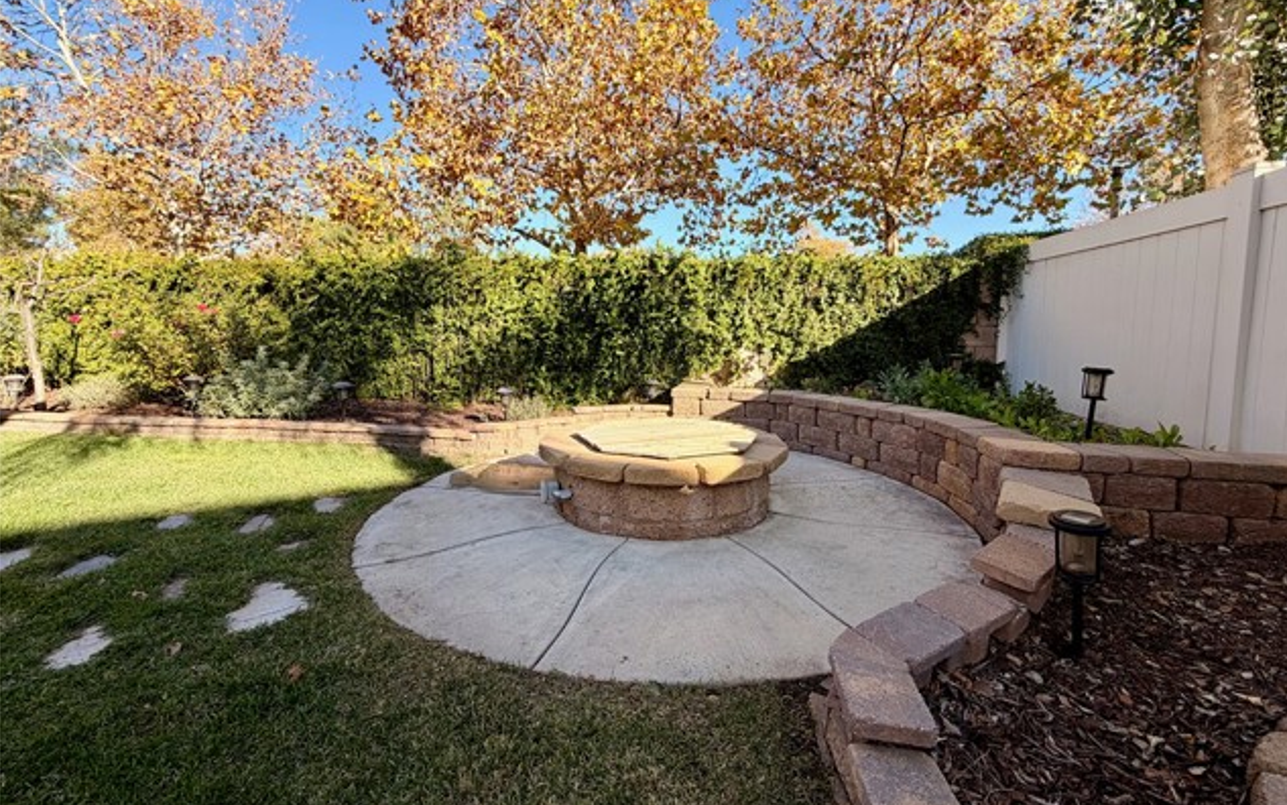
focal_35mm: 15
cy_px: 378
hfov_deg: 101.4
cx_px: 649
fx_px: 526
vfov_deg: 74.8
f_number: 2.2
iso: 40
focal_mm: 2.22
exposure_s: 1/502
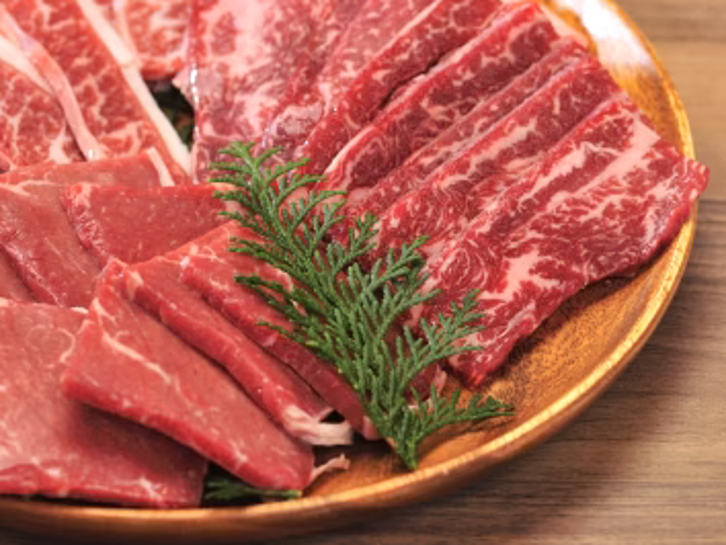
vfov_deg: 8.7
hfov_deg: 11.5
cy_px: 158
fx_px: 3589
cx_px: 139
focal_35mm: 171
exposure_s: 1/125
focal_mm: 105
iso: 500
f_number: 7.1
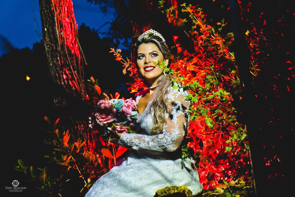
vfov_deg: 27.5
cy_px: 98
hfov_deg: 40.3
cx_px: 148
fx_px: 401
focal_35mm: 49
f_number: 3.6
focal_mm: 32.9
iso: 800
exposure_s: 1/100
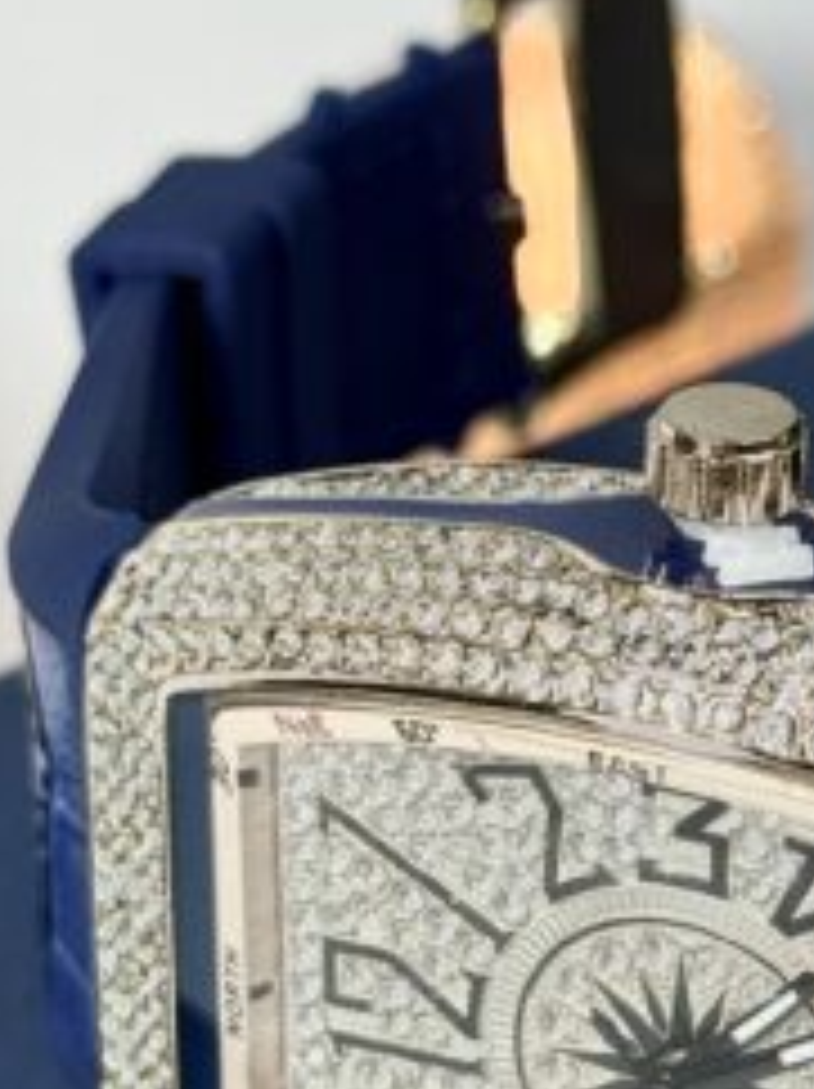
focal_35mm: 159
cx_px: 724
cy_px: 706
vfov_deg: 12.4
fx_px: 4994
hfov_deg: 9.3
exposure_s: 1/100
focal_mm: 6.76
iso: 50
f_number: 1.78
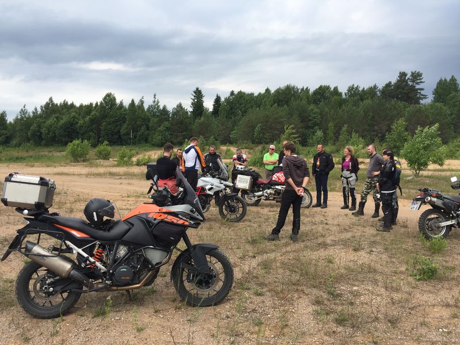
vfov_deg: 48.2
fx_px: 385
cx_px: 230
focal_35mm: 29
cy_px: 172
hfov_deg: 61.7
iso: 32
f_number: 2.2
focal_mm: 4.15
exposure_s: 1/989
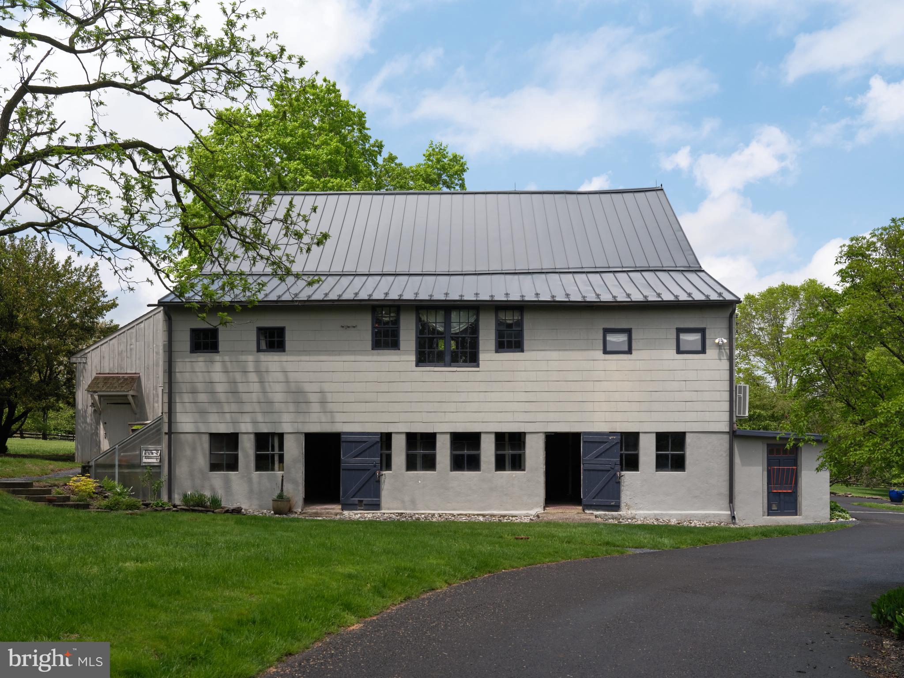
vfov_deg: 39.6
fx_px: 940
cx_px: 452
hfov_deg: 51.4
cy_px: 339
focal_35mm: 36
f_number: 8
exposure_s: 1/3200
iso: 640
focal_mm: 45
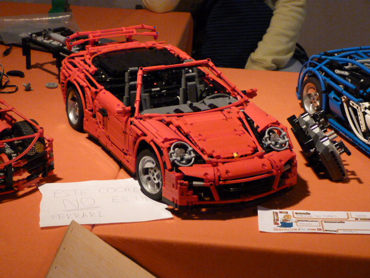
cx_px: 185
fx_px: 1058
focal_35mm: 99
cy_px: 139
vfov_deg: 14.9
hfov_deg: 19.8
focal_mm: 17.9
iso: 800
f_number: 3.5
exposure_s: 1/30
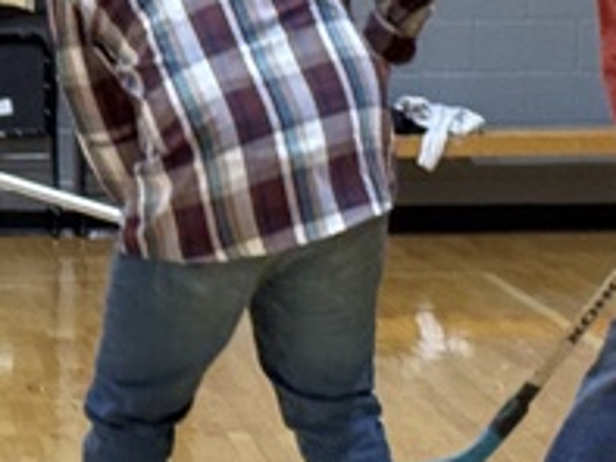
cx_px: 25
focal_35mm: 249
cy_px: 537
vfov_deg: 5.9
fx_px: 4434
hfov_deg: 7.9
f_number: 1.78
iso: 80
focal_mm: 6.76
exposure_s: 1/120
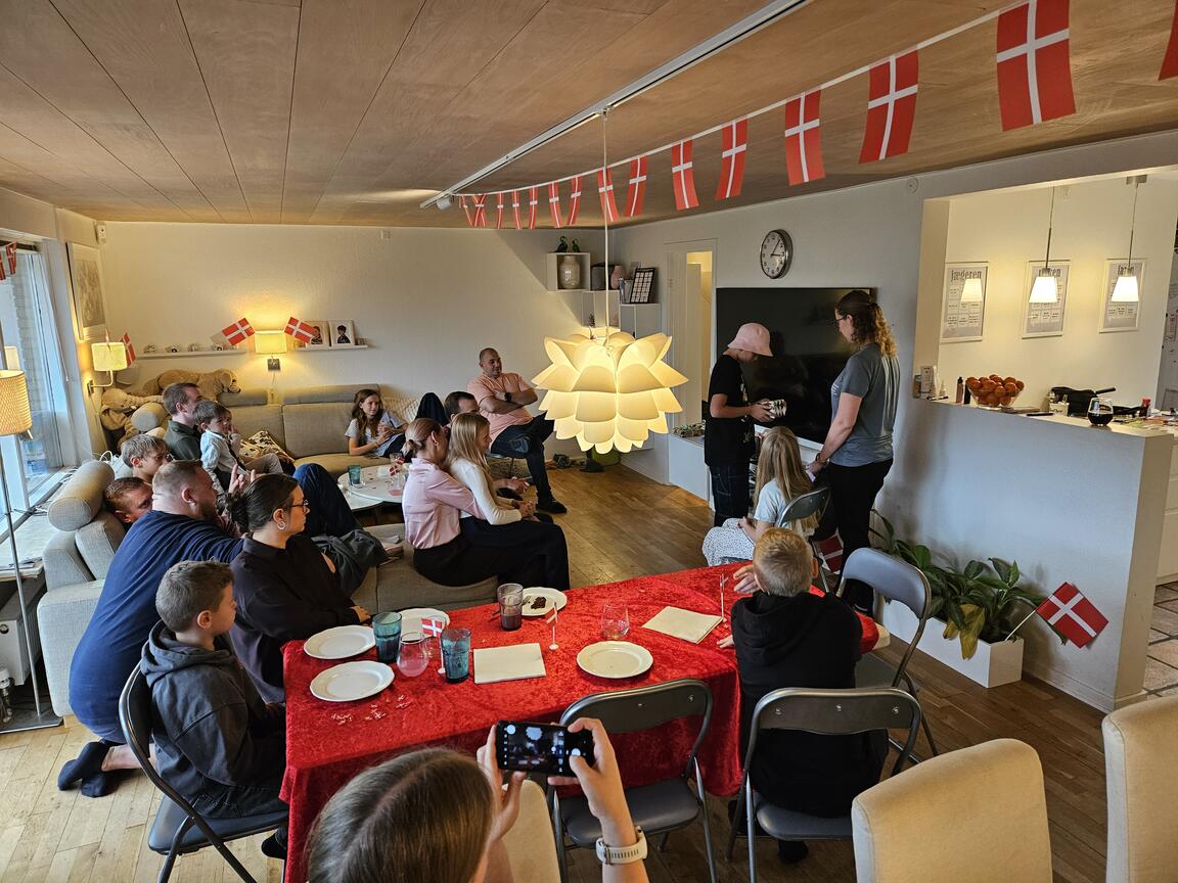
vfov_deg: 58.9
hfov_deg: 73.9
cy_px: 442
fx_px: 783
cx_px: 589
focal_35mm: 23
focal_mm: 5.4
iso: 200
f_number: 1.8
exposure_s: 1/100
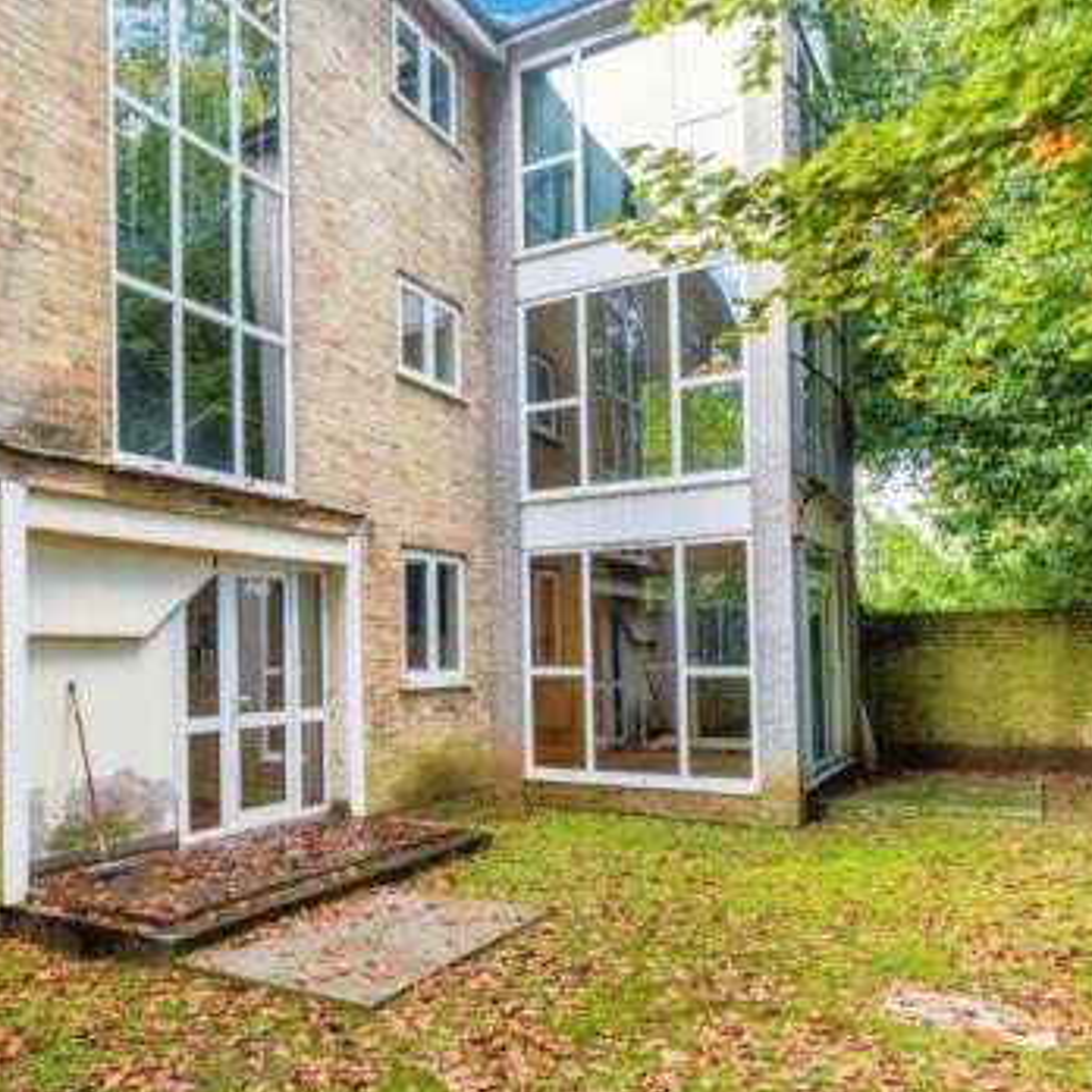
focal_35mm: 24
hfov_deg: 63.9
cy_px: 431
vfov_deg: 64.4
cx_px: 394
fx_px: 857
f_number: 8
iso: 320
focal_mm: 10
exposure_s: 1/13
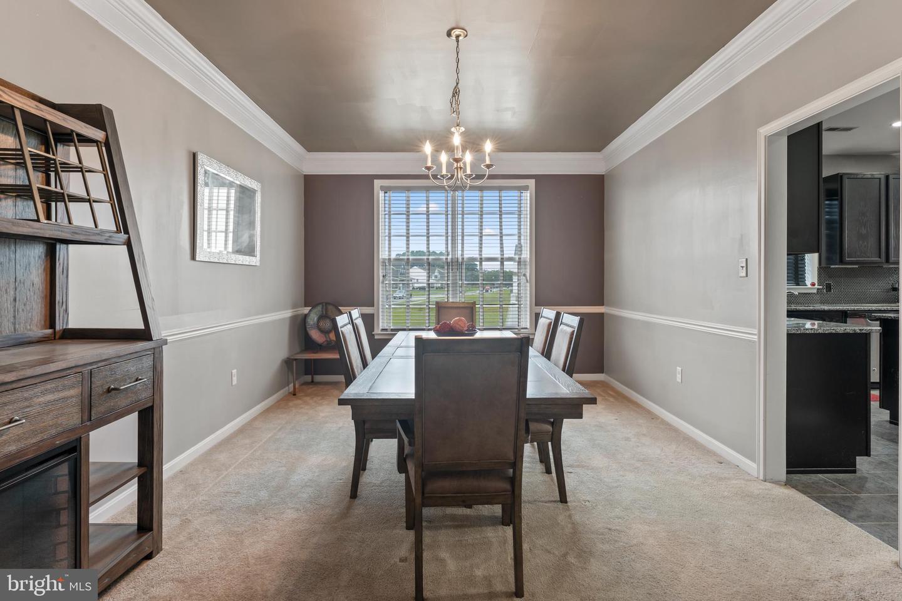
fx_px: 453
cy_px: 300
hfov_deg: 89.7
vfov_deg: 67.1
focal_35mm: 18
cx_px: 451
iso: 400
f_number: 9
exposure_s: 1/2
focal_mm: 18.1
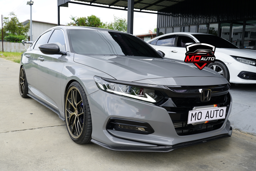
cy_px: 86
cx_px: 128
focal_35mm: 34
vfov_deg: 38.9
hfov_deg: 55.8
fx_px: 242
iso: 100
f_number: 7.1
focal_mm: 34
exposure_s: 1/100
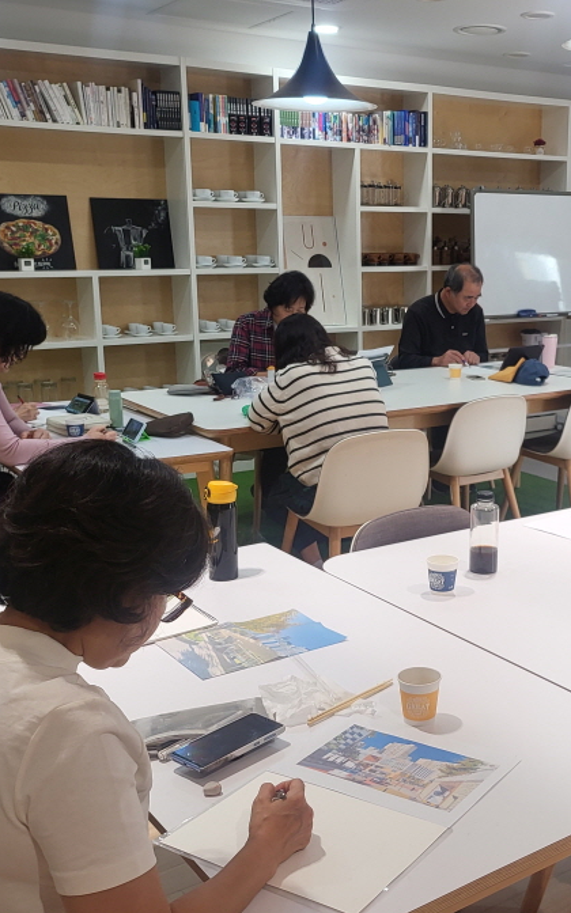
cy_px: 461
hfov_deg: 30.6
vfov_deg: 48.2
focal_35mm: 41
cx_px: 438
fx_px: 1021
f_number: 1.8
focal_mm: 5
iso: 80
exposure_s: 1/120
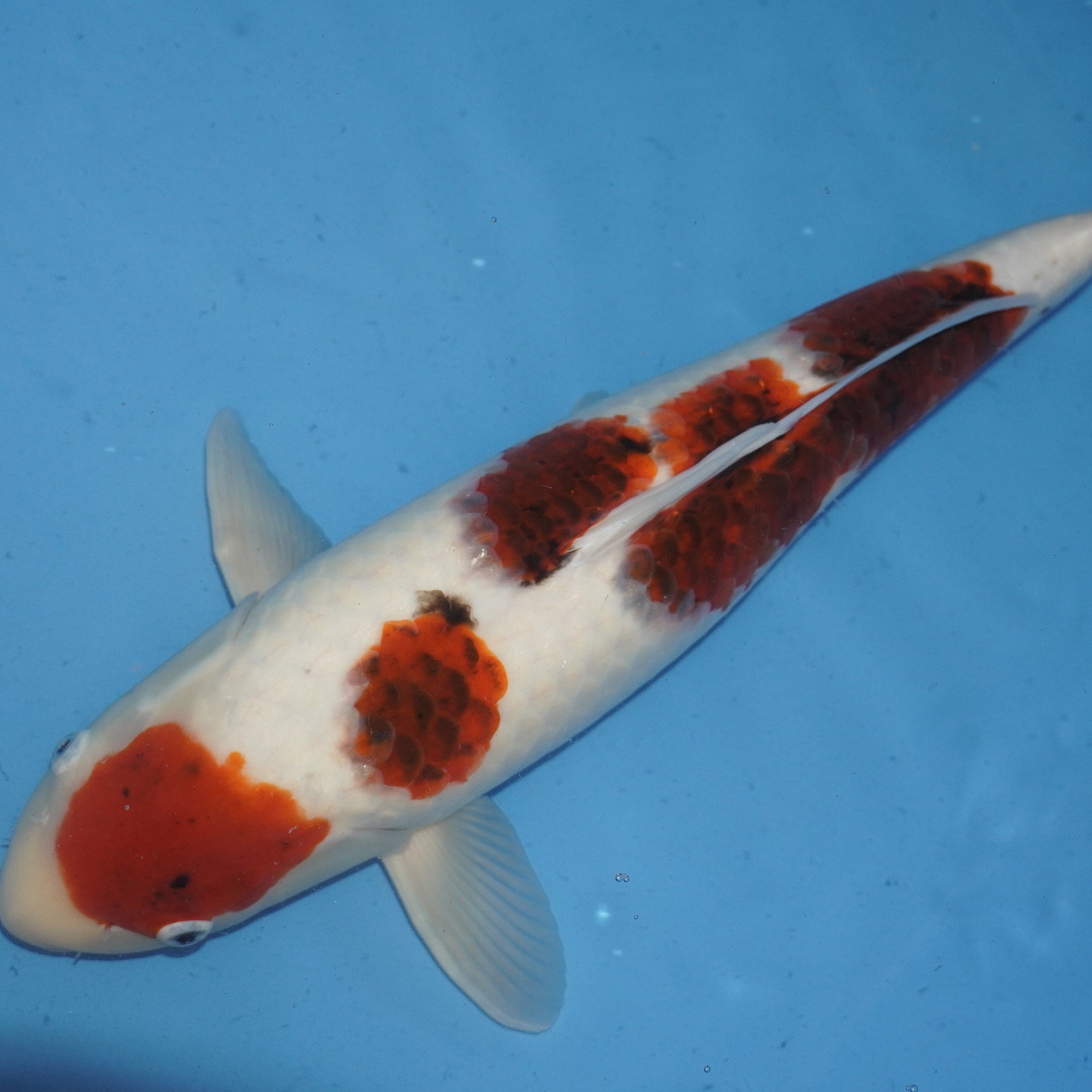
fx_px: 2271
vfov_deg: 27.0
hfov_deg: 27.0
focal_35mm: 64
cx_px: 602
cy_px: 546
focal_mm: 33
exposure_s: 1/160
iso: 800
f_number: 4.5
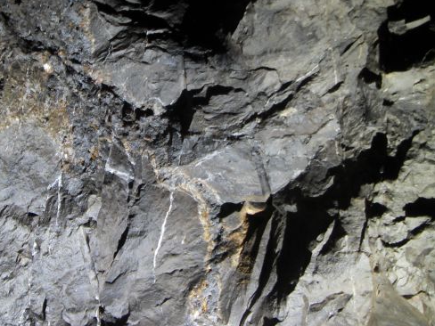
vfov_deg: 22.8
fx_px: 804
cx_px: 84
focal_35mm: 64
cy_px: 94
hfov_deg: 29.5
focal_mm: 6.6
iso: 80
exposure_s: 3
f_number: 3.5
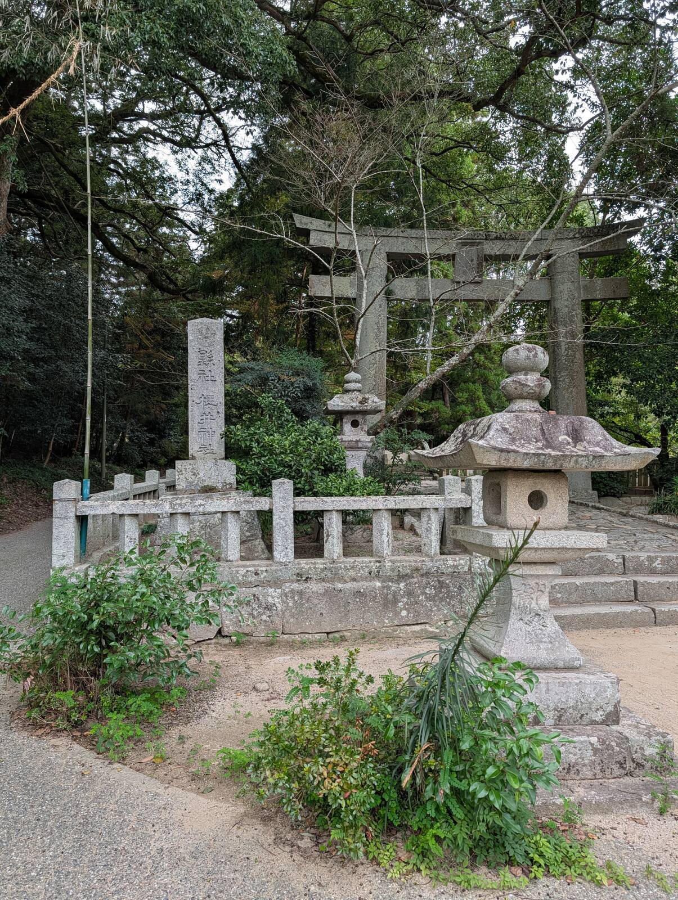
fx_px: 625
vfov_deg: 71.5
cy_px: 450
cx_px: 339
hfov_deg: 56.9
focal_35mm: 24
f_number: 1.68
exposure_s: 1/253
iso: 32
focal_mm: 6.9
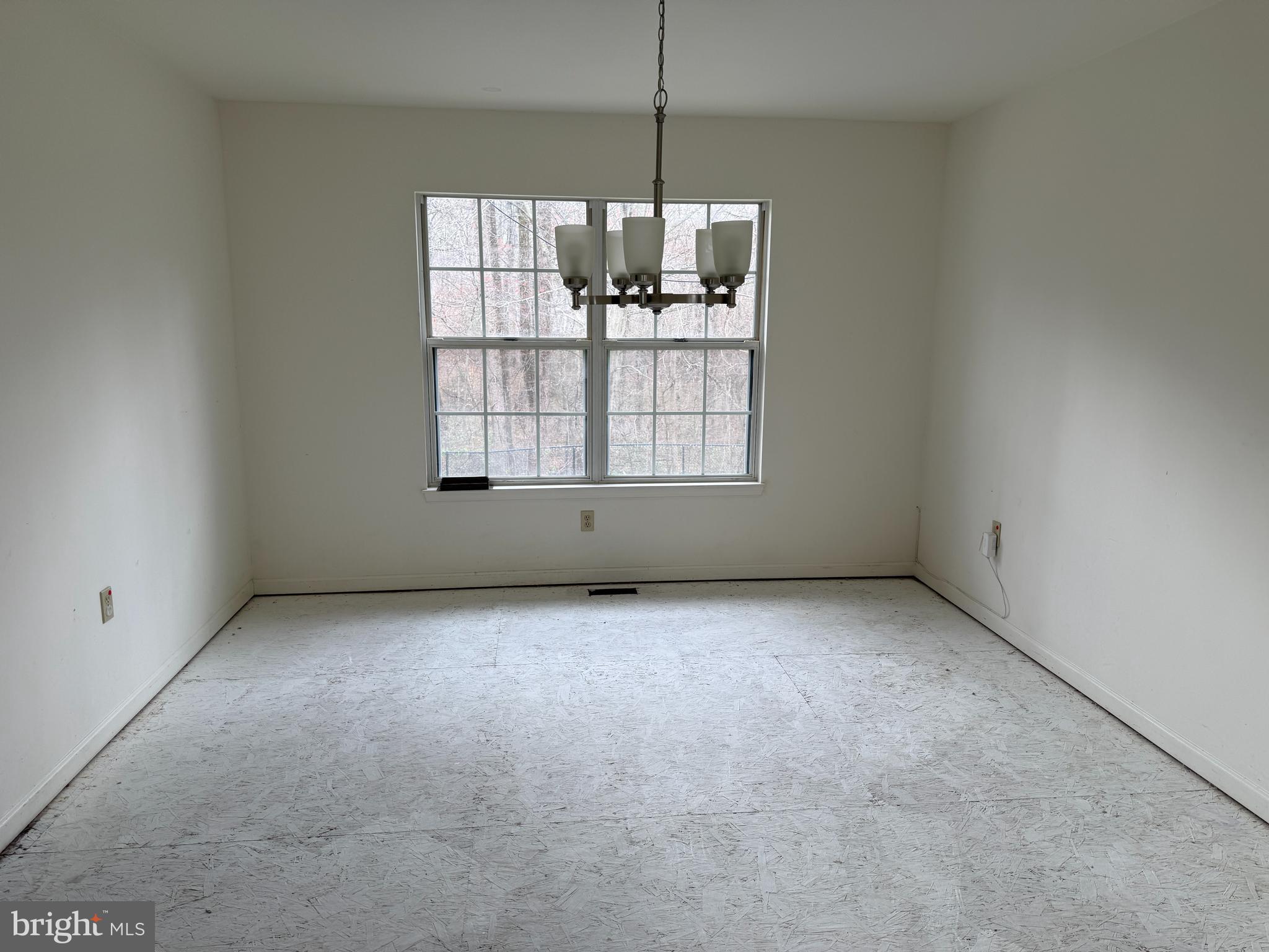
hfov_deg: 71.6
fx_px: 880
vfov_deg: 56.8
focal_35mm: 24
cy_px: 476
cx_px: 634
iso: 50
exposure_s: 1/144
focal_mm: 6.76
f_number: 1.78
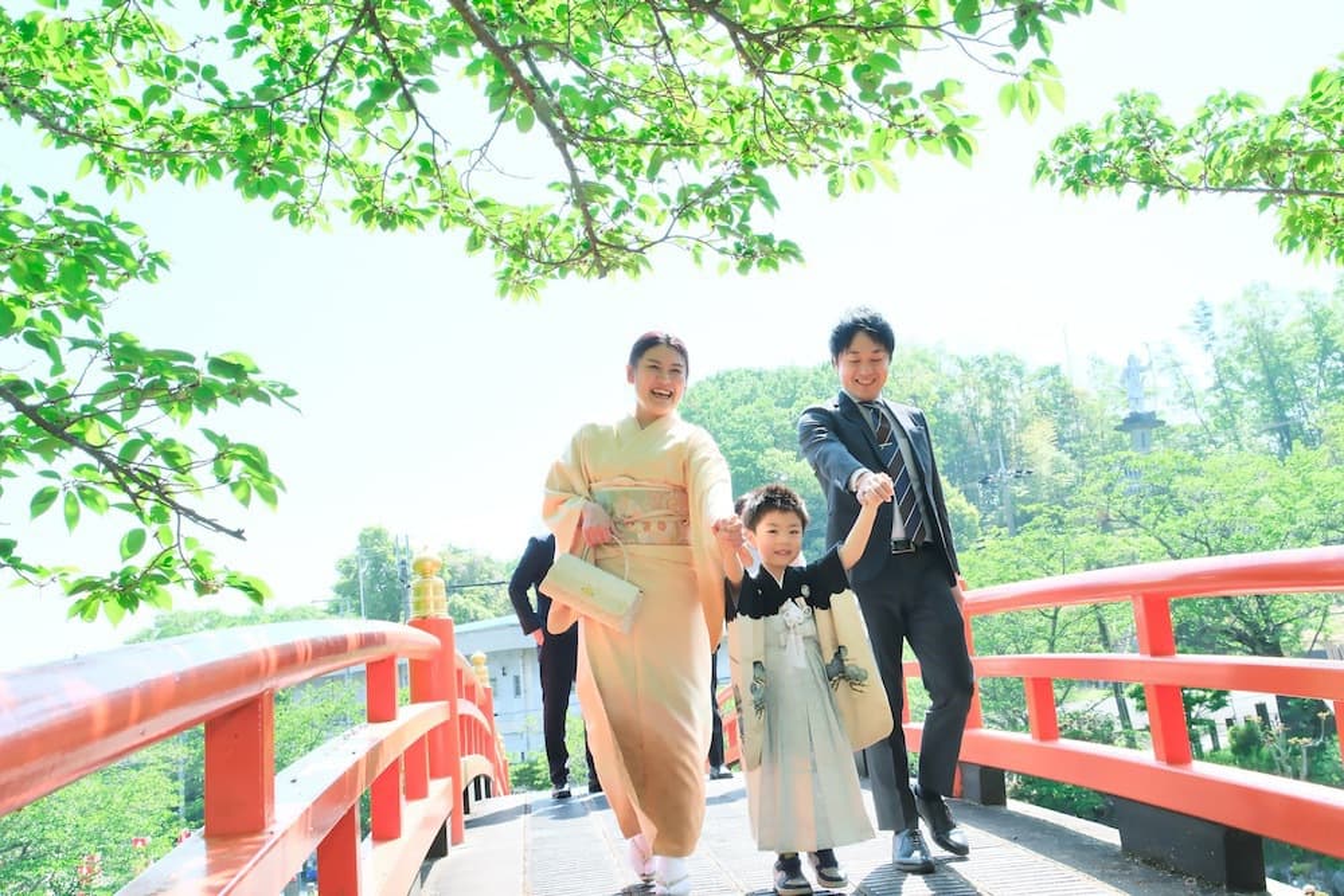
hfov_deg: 53.1
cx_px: 672
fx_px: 1344
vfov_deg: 36.9
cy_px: 448
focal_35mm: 36
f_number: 8
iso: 800
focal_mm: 24
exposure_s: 1/250
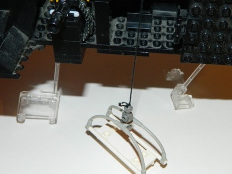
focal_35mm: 53
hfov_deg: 36.0
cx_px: 146
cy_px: 92
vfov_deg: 27.5
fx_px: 355
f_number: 3.3
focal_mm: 6.2
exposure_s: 1/40
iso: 200
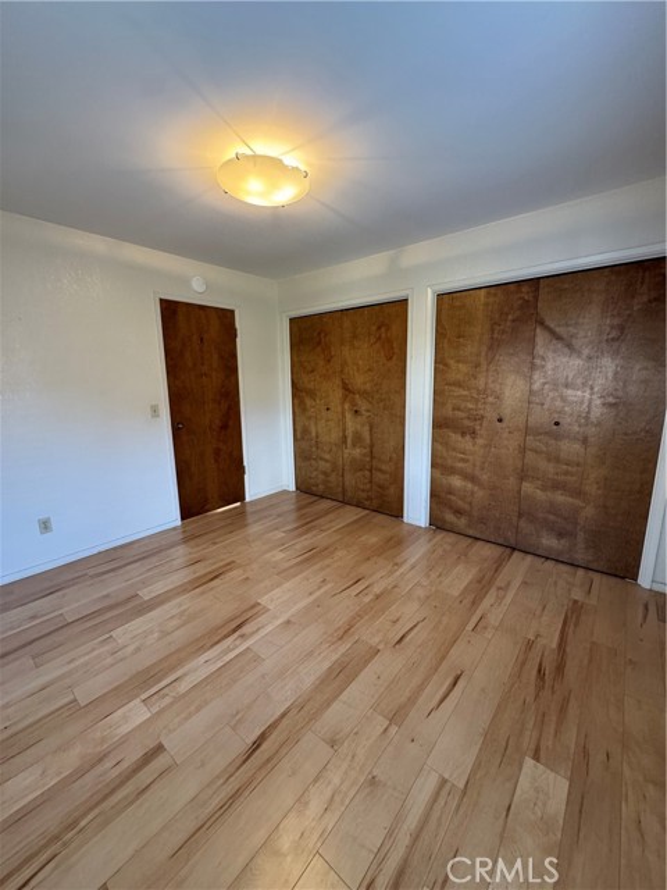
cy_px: 445
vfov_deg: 102.1
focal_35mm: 14
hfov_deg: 85.7
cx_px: 334
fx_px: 360
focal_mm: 2.22
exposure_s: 1/60
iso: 320
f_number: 2.2
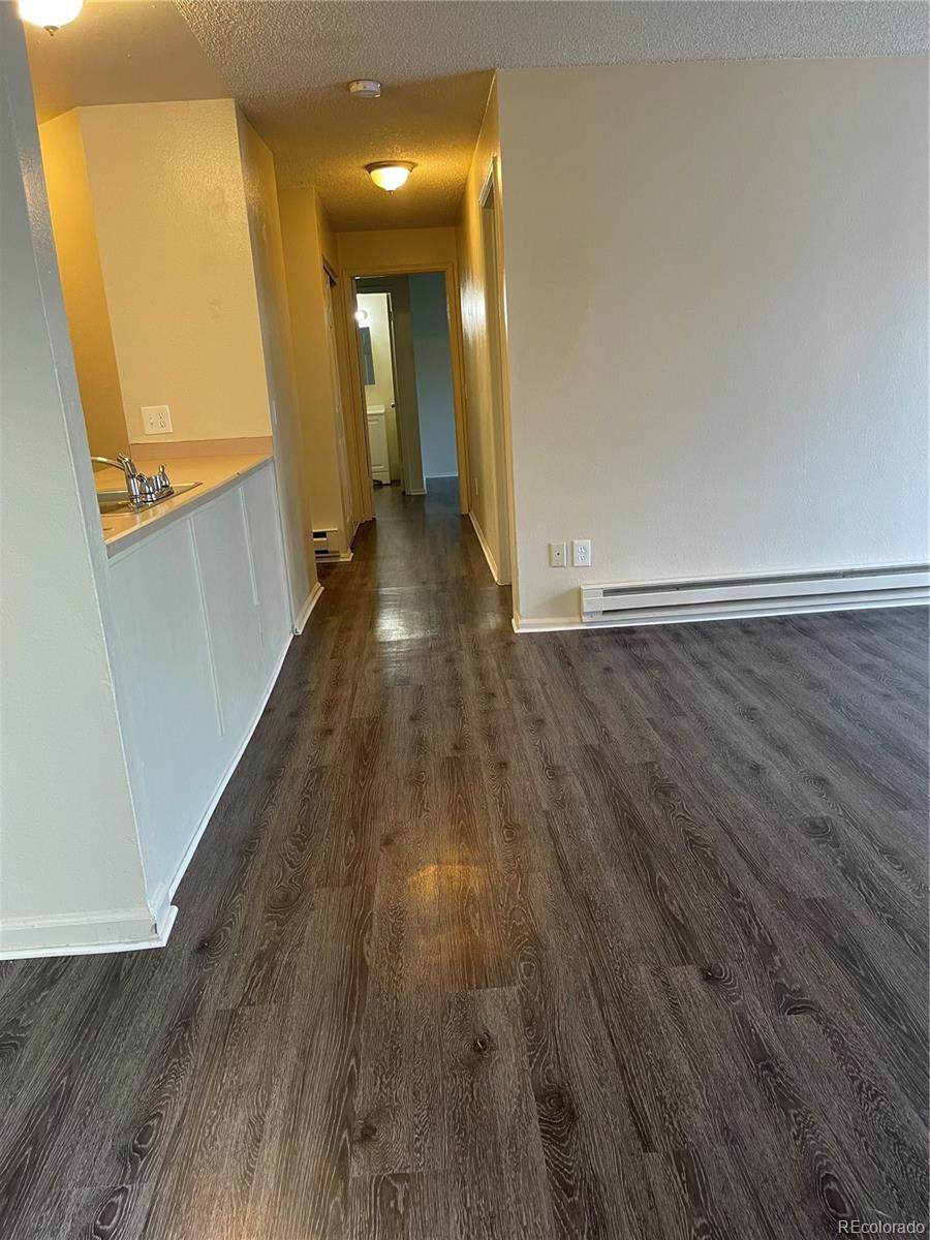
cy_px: 620
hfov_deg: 53.1
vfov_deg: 67.3
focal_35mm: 26
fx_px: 931
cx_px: 465
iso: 160
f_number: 1.6
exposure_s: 1/60
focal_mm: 5.1
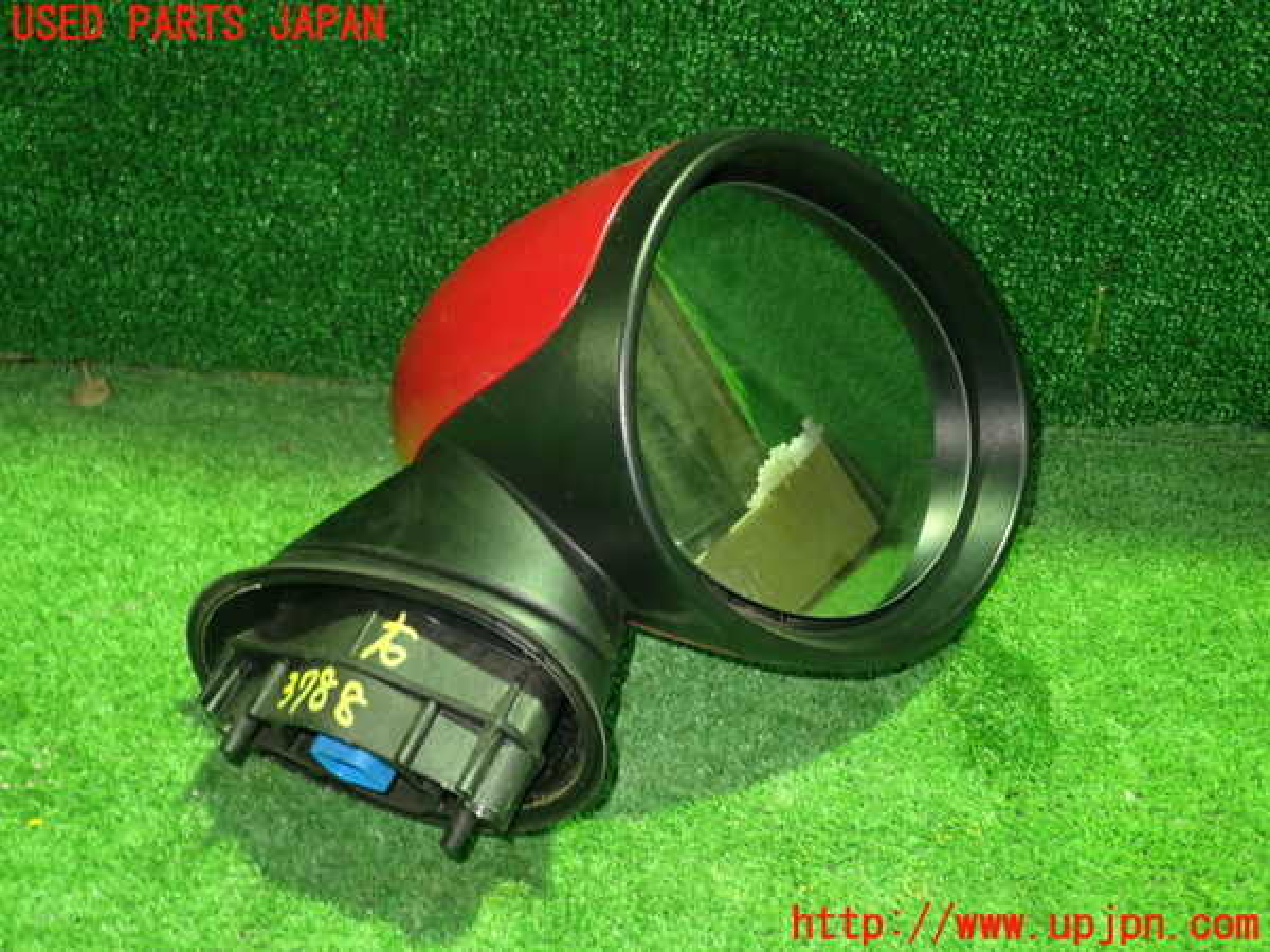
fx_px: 1321
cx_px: 635
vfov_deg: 39.7
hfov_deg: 51.4
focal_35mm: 36
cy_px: 476
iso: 800
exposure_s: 1/15
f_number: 2.5
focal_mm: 6.37
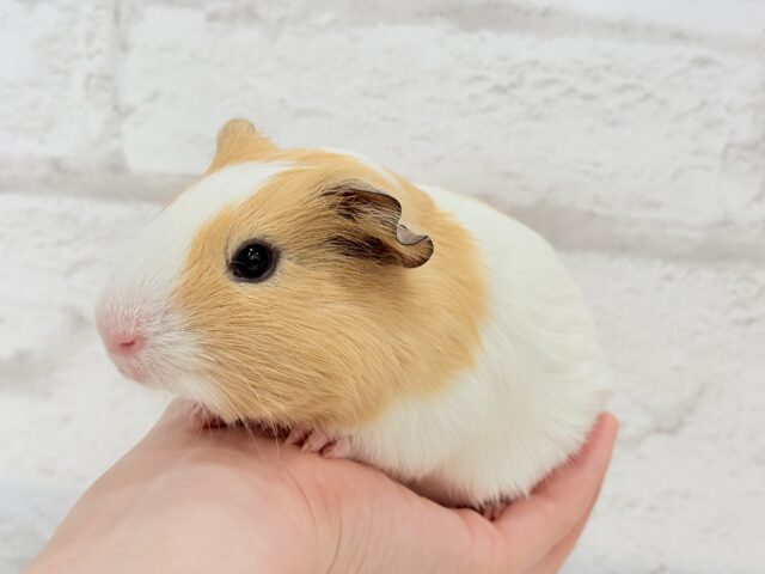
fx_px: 1149
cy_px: 287
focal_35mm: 52
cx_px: 382
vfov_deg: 28.0
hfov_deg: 36.8
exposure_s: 1/100
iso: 80
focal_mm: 5.96
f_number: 1.6
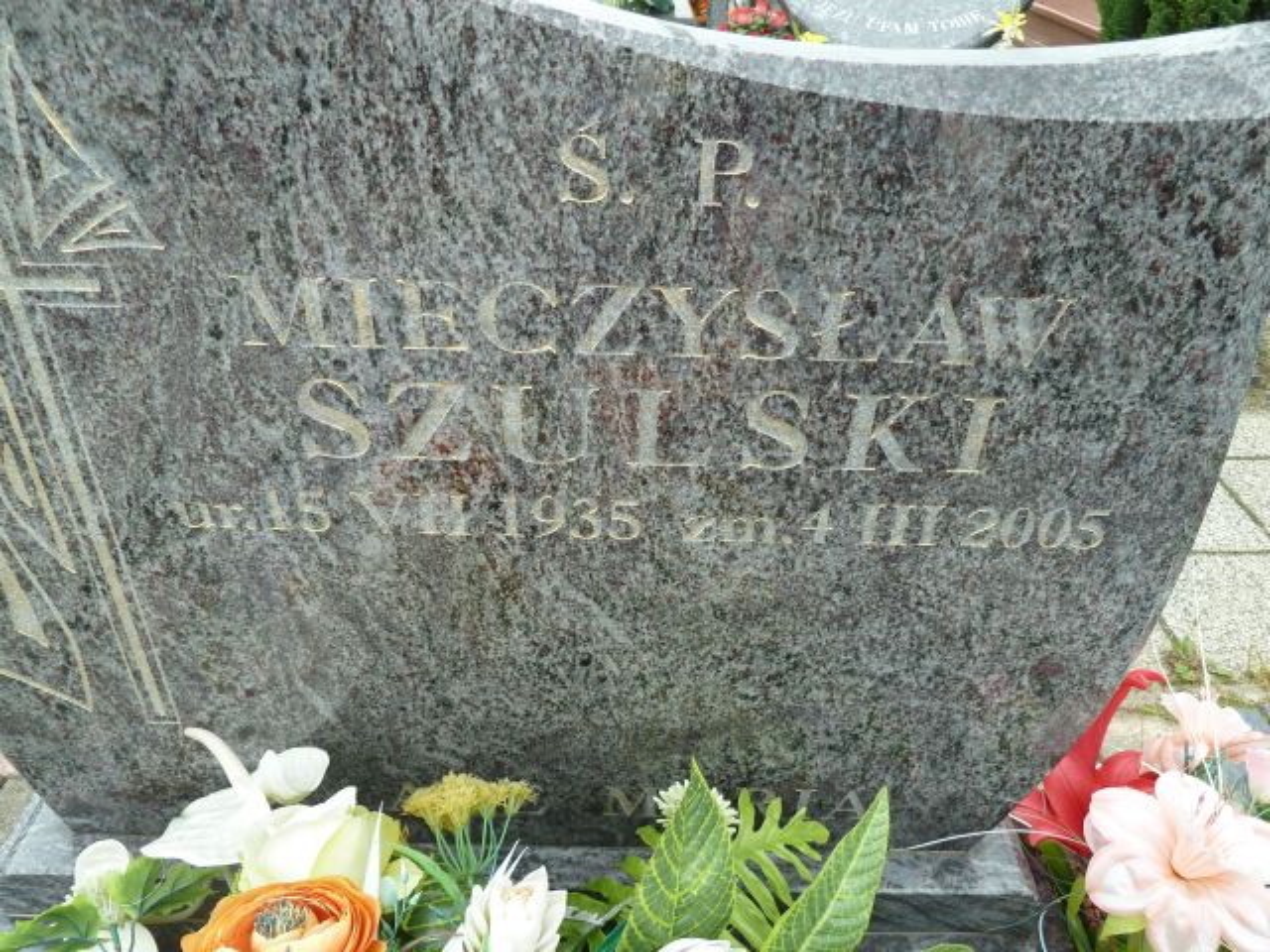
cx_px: 635
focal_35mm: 25
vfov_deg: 54.9
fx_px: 917
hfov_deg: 69.4
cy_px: 476
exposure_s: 1/50
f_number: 3.3
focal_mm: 4.1
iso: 80
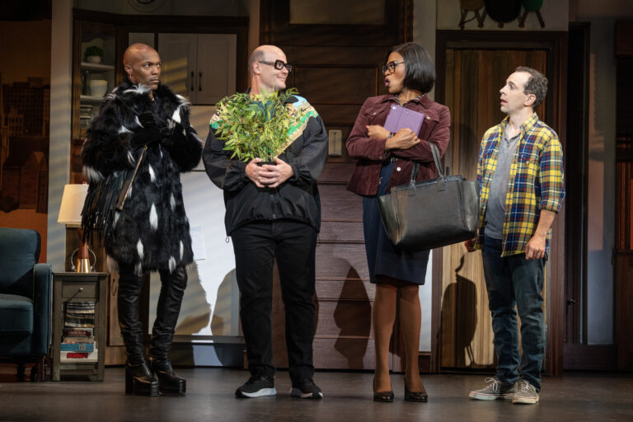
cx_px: 316
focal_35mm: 100
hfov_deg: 20.4
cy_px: 211
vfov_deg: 13.7
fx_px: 1758
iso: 1600
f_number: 5
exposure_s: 1/400
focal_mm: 100
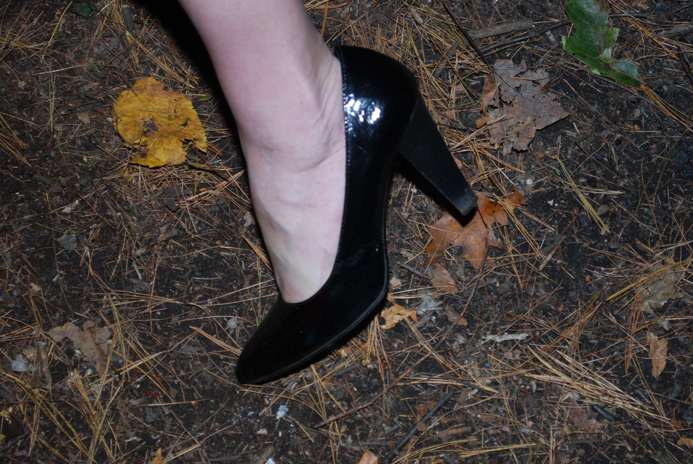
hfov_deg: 24.6
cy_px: 232
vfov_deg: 16.6
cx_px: 346
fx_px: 1590
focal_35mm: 82
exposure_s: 1/60
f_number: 5.6
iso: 200
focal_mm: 55
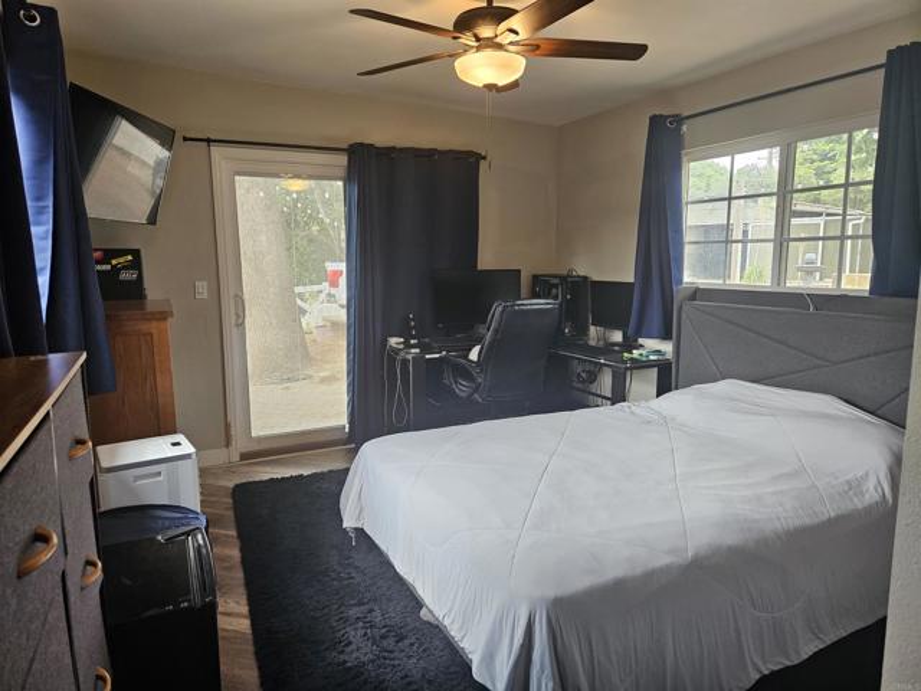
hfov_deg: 73.9
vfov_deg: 58.9
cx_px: 460
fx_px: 612
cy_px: 346
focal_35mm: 23
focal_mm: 5.4
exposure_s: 1/120
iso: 160
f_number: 1.8
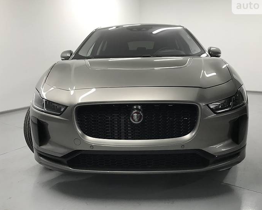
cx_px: 139
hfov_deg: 55.6
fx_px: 248
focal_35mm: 32
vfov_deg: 45.8
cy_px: 108
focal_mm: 4
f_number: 1.8
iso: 25
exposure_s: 1/33
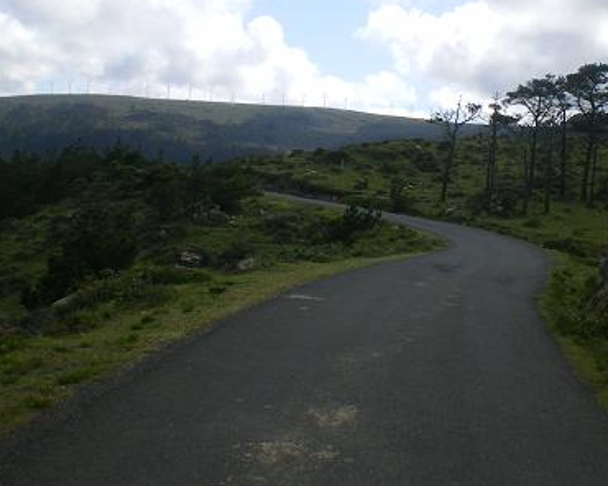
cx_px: 343
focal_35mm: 53
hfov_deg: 35.3
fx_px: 954
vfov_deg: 28.6
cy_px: 225
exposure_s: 1/320
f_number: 4.6
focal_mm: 6.3
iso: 64
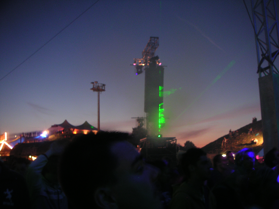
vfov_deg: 38.7
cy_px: 104
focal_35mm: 37
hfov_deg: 50.1
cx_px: 140
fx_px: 298
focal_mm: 5.7
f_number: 2.8
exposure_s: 1/2
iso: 100
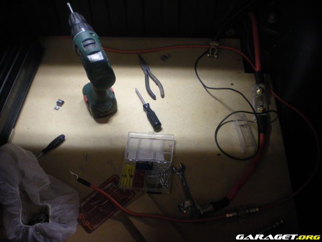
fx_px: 353
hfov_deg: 49.0
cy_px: 121
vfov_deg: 37.7
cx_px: 161
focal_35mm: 38
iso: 253
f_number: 3.1
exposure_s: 1/8
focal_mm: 6.3
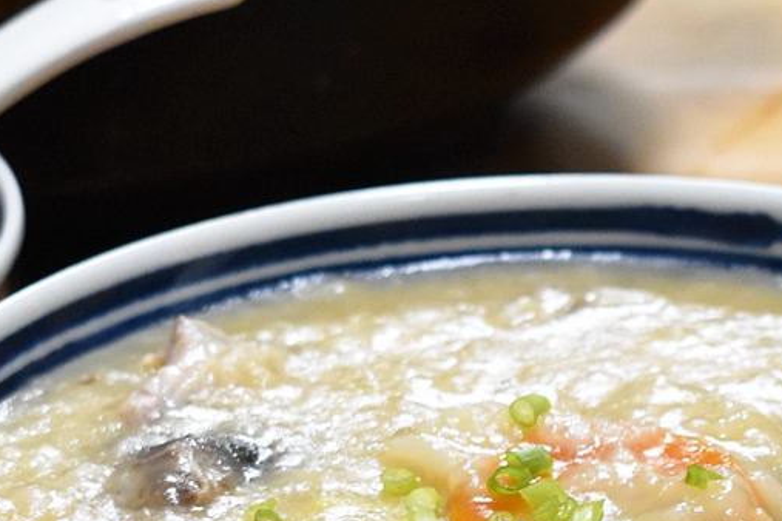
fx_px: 3193
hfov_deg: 14.0
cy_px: 398
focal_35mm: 147
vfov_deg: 9.3
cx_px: 375
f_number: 5
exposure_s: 1/50
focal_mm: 32
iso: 1800
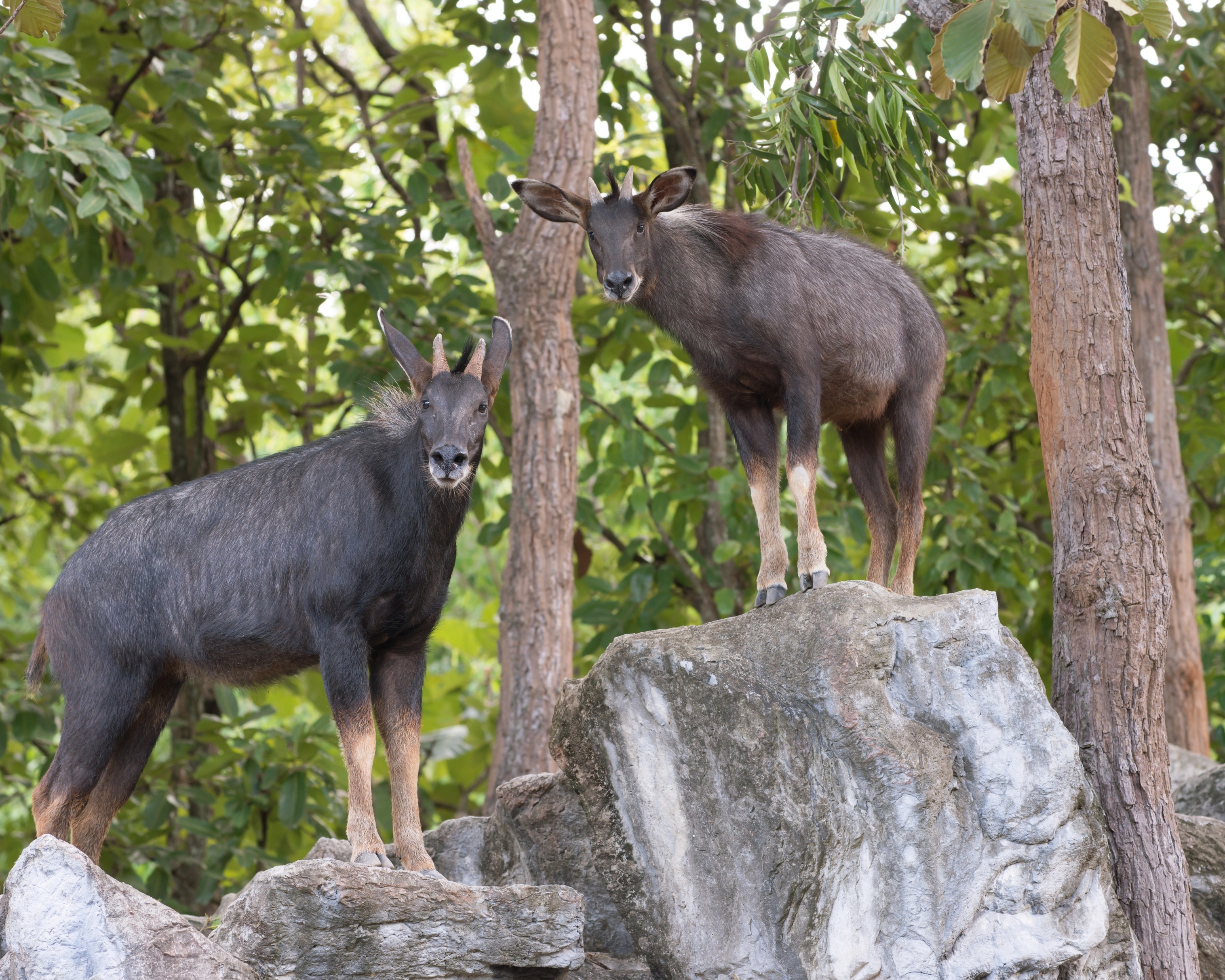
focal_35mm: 164
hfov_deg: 11.8
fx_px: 5945
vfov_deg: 9.4
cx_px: 573
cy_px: 488
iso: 250
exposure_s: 1/60
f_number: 6.3
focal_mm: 145
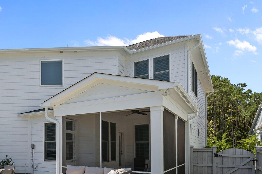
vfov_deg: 42.8
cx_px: 39
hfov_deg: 57.1
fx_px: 211
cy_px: 140
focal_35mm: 29
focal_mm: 16
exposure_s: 1/2000
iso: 200
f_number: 4
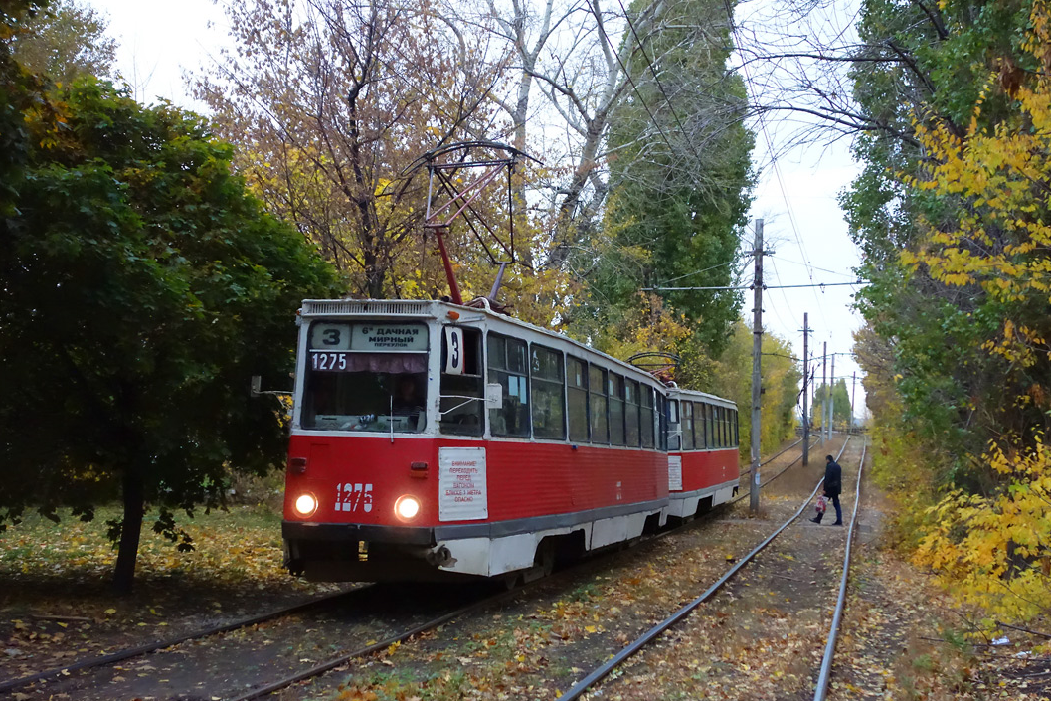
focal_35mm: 42
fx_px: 1226
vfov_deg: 31.9
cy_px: 331
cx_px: 474
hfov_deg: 46.3
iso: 2500
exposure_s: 1/500
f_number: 2.8
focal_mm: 13.58
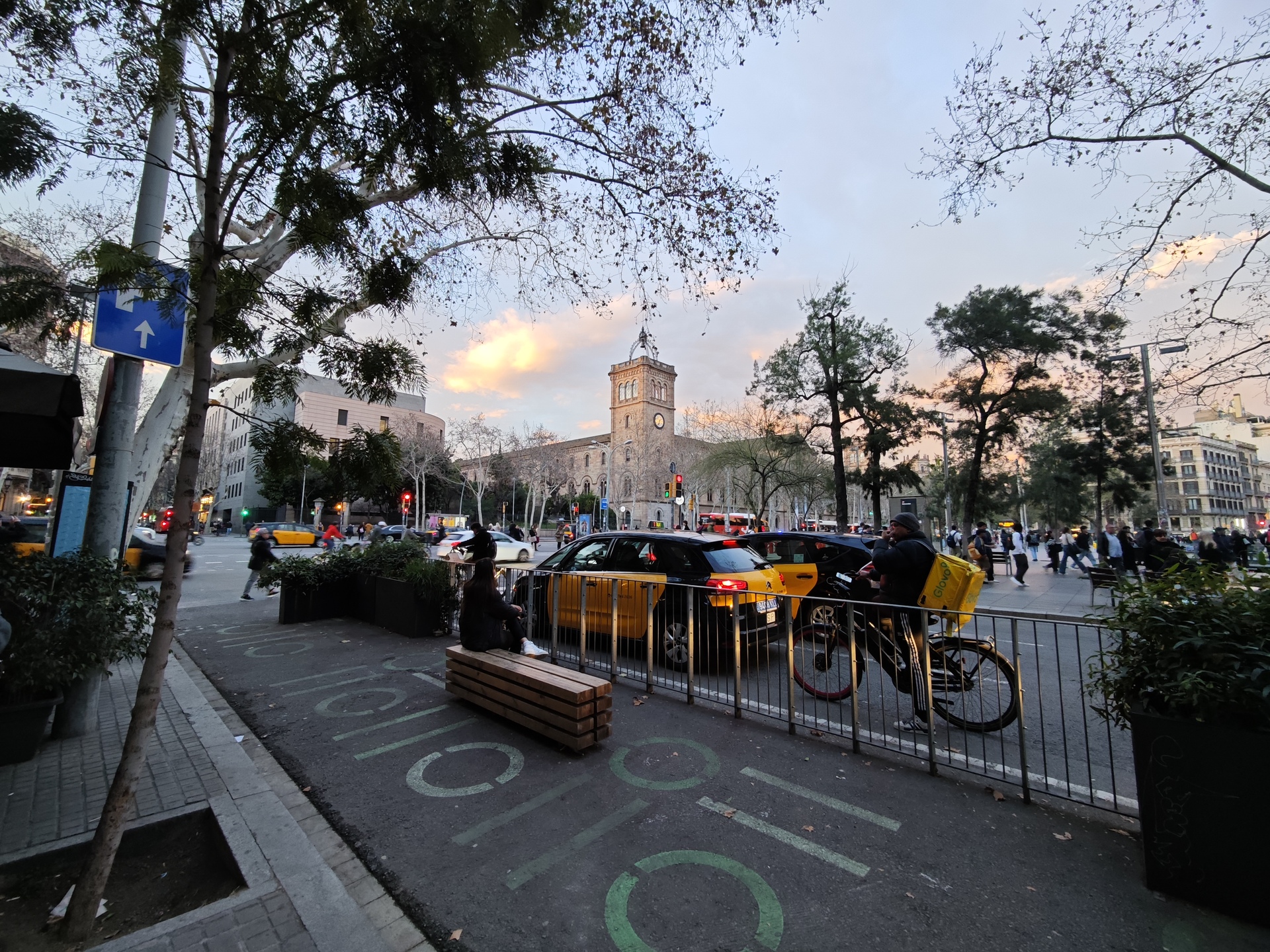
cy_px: 476
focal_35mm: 14
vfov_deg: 85.7
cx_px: 635
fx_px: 514
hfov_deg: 102.1
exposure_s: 1/40.7
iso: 250
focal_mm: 2.16
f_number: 2.2
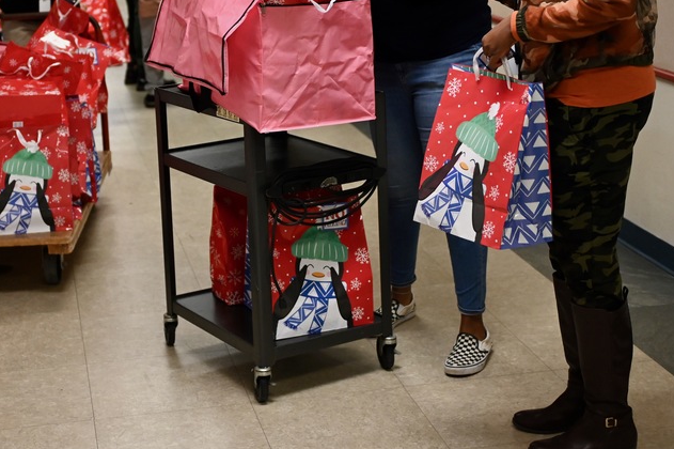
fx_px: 1366
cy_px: 104
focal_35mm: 73
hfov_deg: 27.5
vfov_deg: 18.5
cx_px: 219
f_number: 2.8
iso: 2000
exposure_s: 1/320
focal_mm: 45
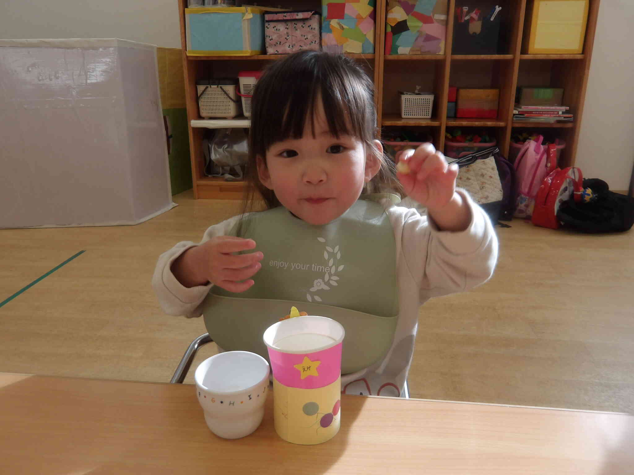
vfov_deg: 51.4
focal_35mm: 27
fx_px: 495
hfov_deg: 65.3
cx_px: 317
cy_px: 238
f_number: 3
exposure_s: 1/152
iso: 100
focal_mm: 4.9
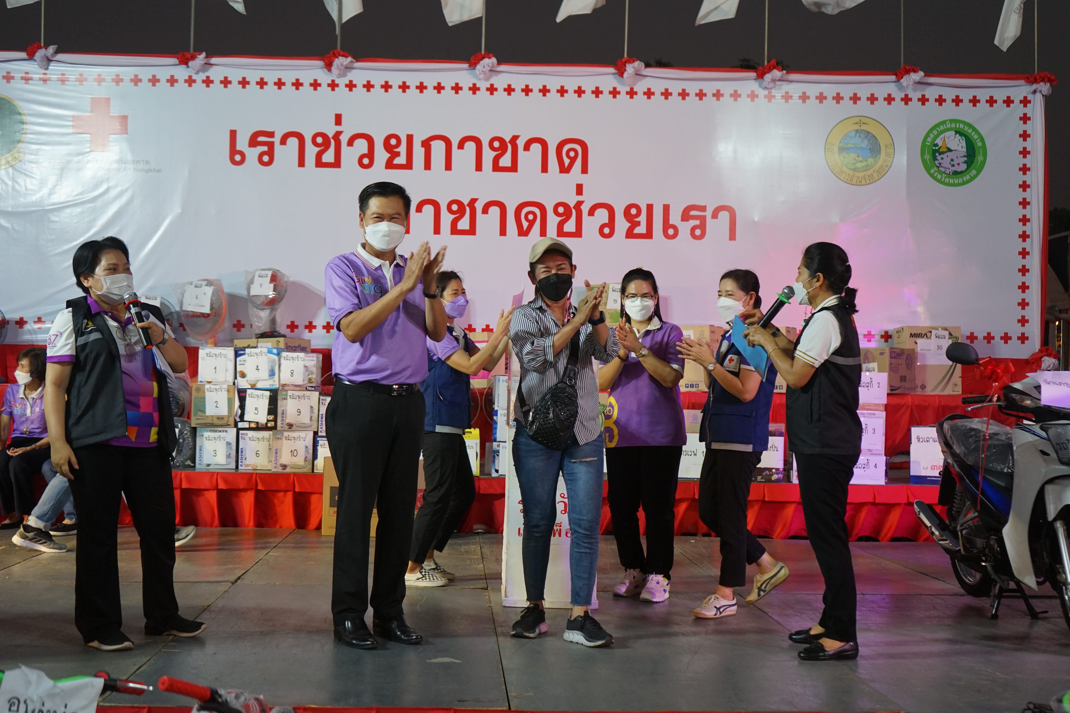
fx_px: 1248
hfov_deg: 46.4
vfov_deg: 31.9
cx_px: 535
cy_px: 356
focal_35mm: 42
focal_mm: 42
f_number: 4.5
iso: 1000
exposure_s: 1/160
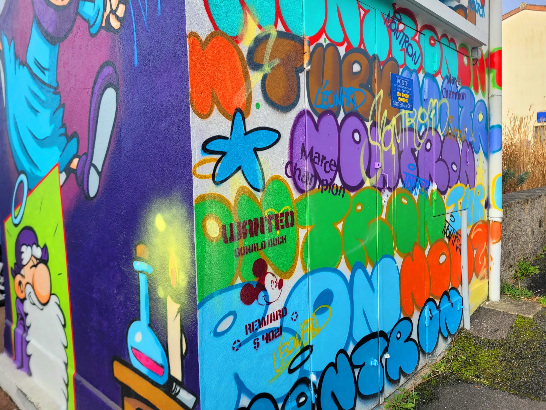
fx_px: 410
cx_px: 273
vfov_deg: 53.1
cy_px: 205
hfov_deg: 67.3
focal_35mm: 26
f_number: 1.8
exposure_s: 1/1027
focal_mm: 5.4
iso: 40
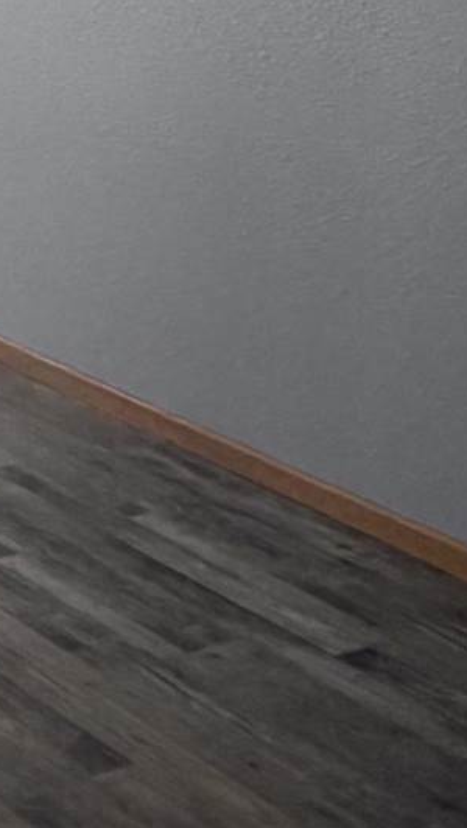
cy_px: 11
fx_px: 1934
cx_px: -595
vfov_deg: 23.2
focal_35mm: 88
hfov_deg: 11.7
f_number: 2.2
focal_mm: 2.22
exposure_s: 1/120
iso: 160
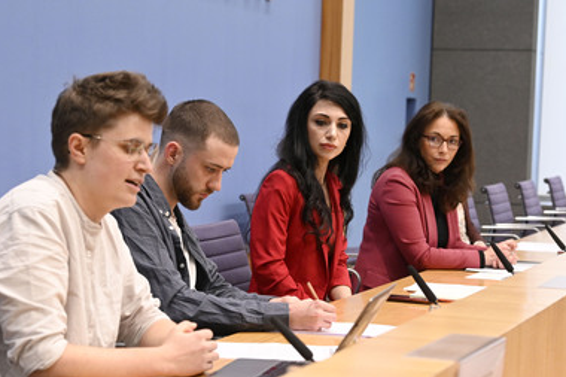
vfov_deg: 14.4
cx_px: 272
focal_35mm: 95
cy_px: 212
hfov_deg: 21.5
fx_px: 1493
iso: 4000
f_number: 5.6
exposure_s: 1/500
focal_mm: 80
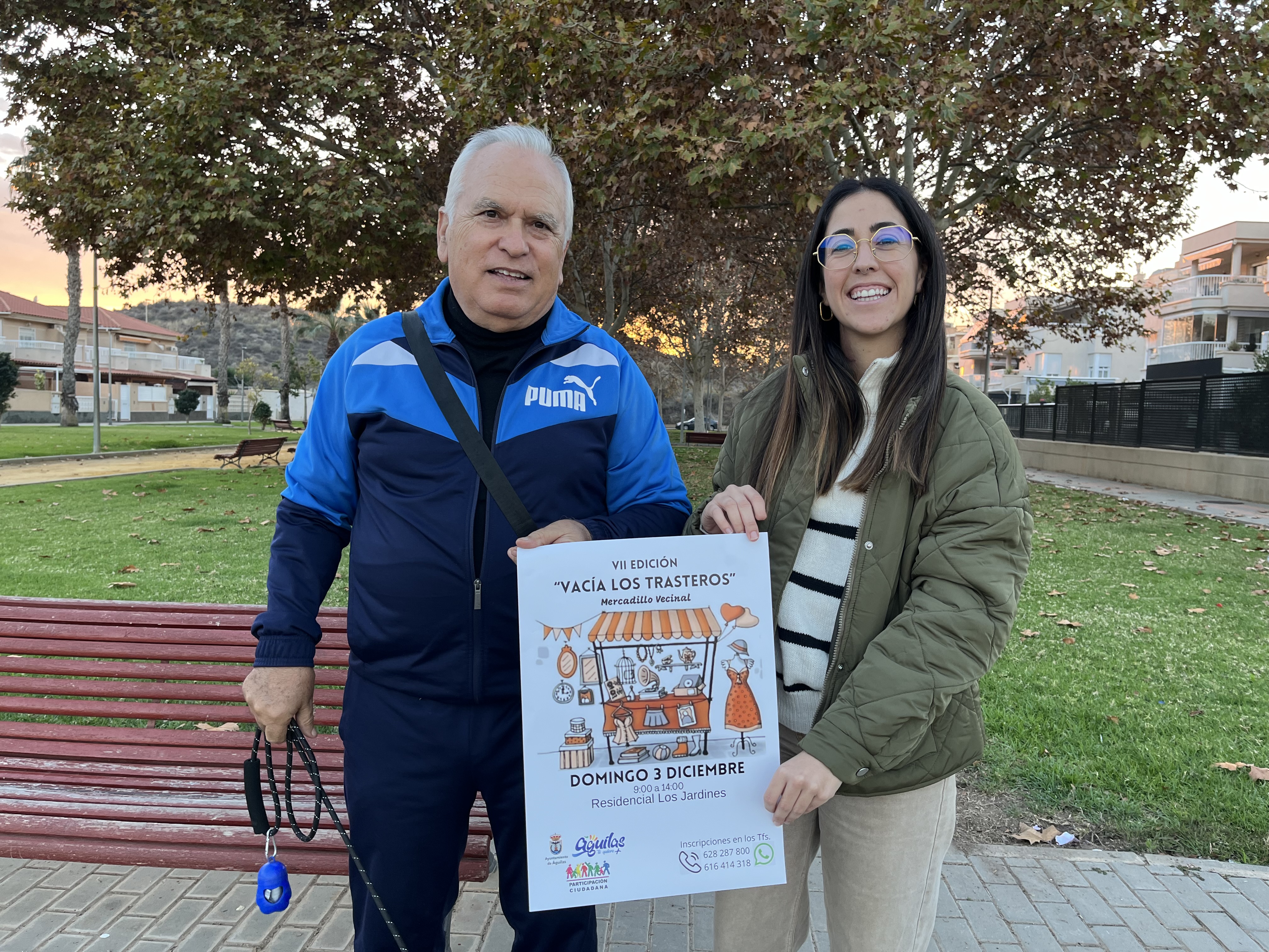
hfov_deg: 67.3
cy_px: 476
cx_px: 634
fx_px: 953
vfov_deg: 53.1
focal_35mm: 26
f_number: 1.6
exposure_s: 1/121
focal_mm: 5.1
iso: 64
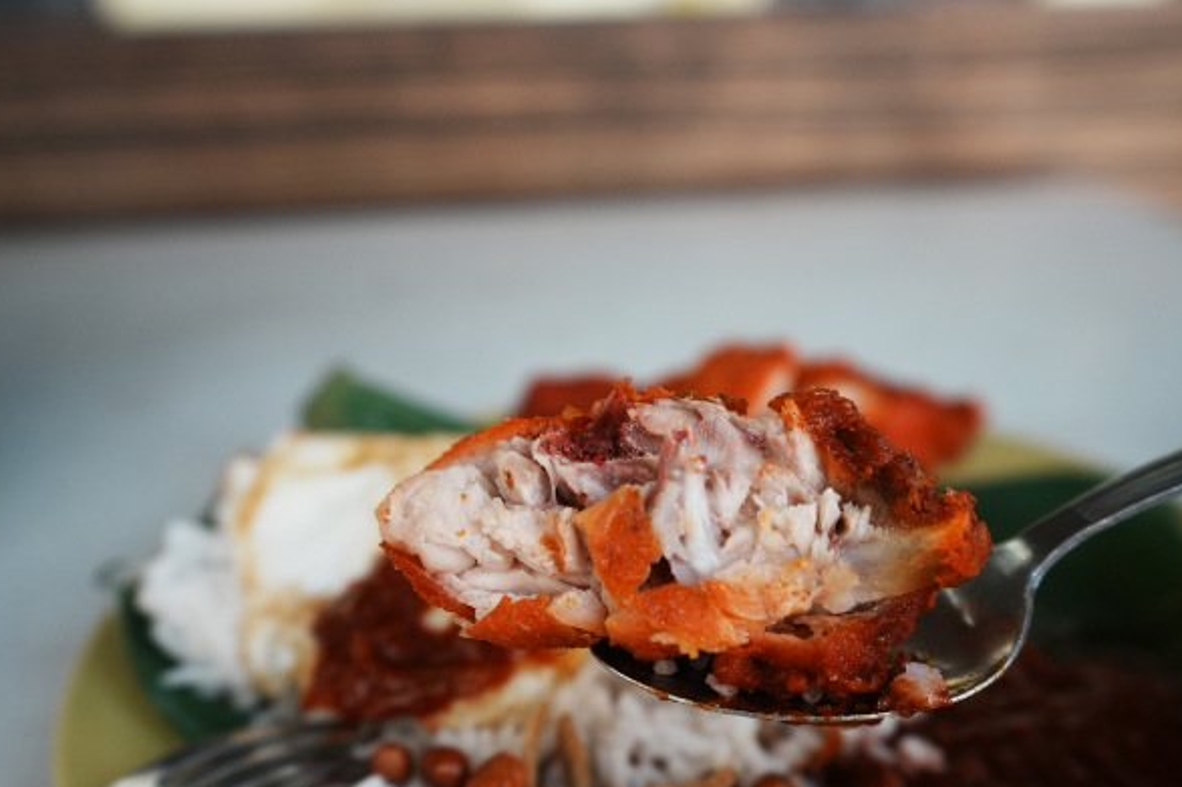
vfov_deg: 42.1
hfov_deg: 60.8
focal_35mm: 31
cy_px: 532
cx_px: 588
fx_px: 1007
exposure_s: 1/50
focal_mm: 15
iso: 500
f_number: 2.5
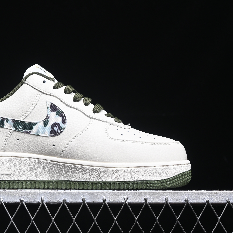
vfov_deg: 17.1
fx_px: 777
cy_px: 111
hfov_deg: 17.0
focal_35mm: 102
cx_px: 60
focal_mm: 50
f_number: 6.3
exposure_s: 1/60
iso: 160
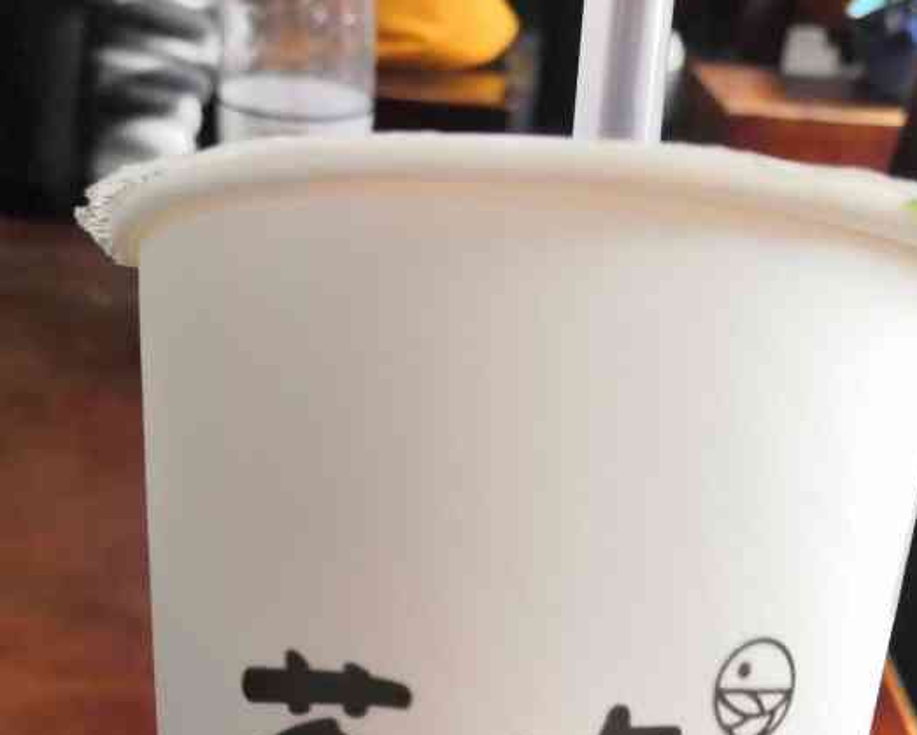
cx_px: 417
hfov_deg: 39.5
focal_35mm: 47
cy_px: 804
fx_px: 1276
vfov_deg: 29.1
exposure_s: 1/50
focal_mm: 3.95
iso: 250
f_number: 1.8
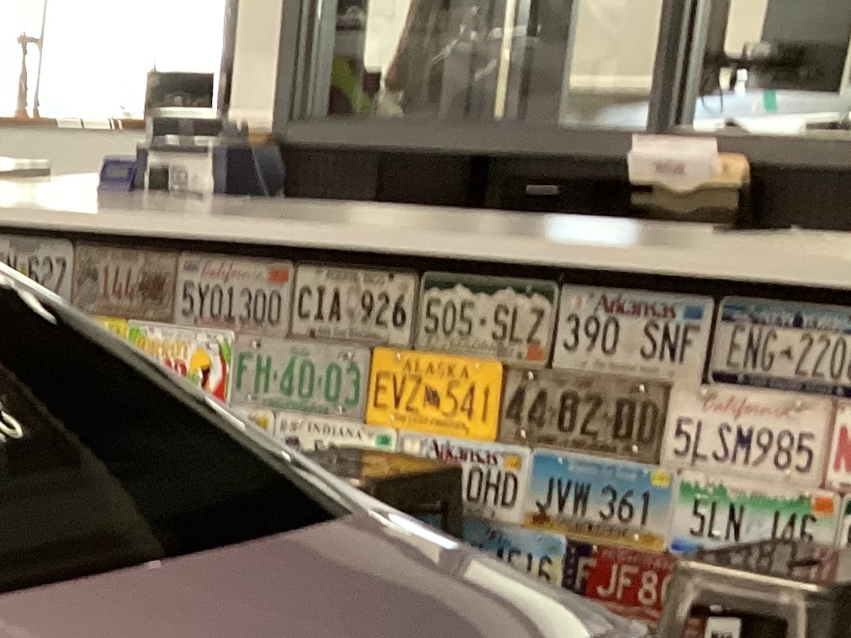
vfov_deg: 13.8
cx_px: -421
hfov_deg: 17.6
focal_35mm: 100
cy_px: 993
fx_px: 2458
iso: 200
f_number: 2.4
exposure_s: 1/50
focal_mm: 3.3
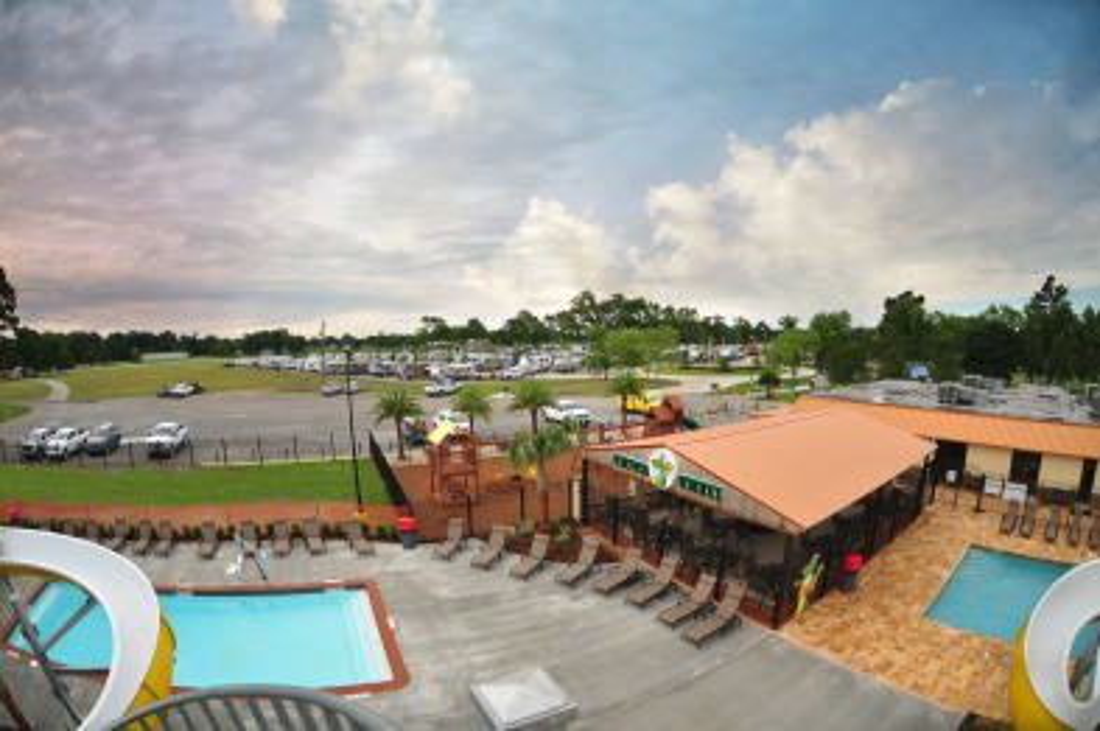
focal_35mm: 16
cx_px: 550
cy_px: 366
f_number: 2.8
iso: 320
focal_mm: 10.5
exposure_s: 1/2000
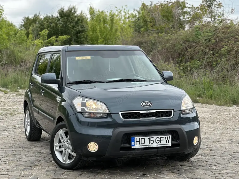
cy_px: 90
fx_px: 538
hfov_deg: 25.0
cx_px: 120
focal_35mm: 78
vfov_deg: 18.9
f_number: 2.8
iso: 20
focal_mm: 9
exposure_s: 1/132
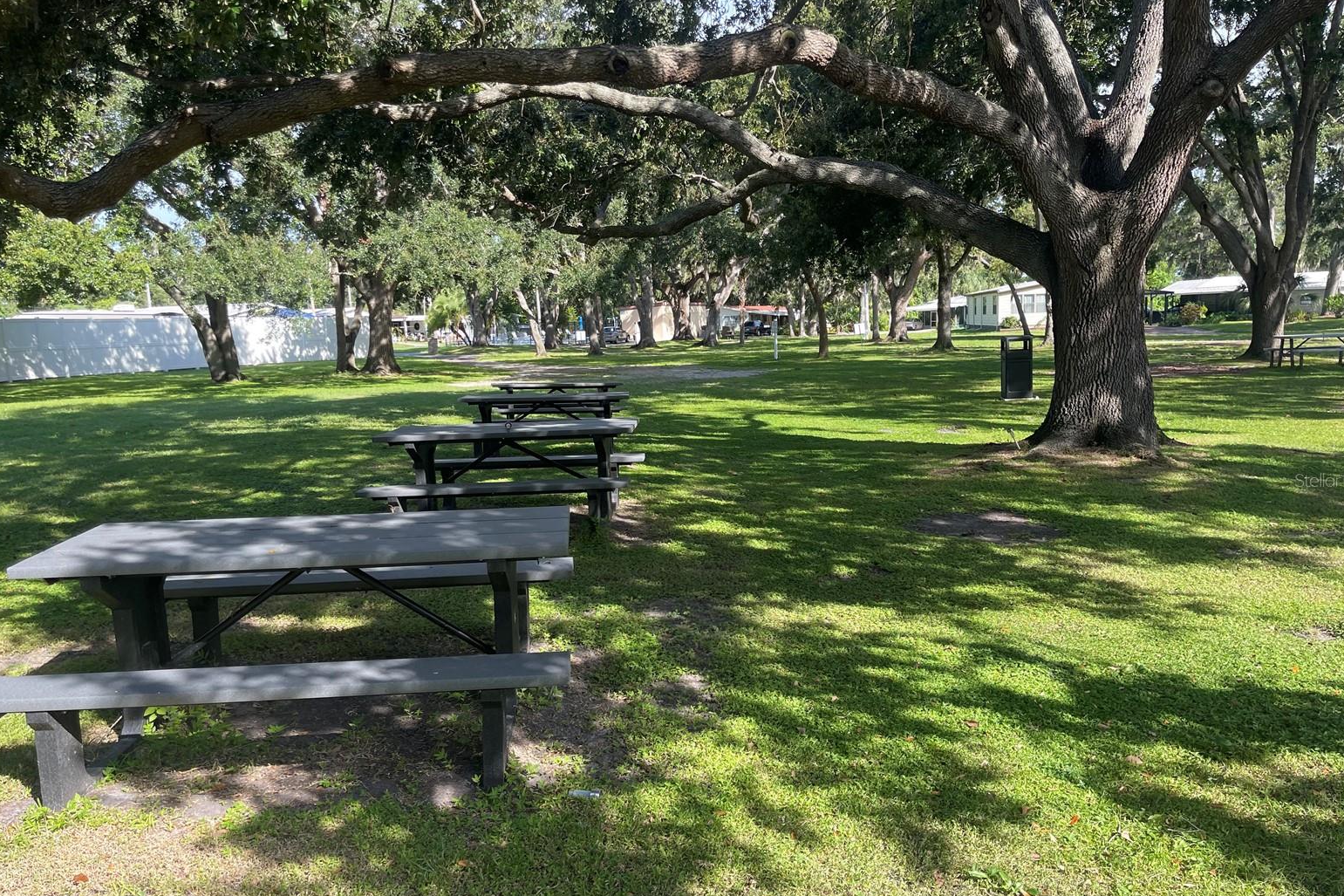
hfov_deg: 67.4
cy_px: 480
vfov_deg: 47.9
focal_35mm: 27
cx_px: 679
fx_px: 1008
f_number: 1.6
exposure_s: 1/538
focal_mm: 5.1
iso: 32
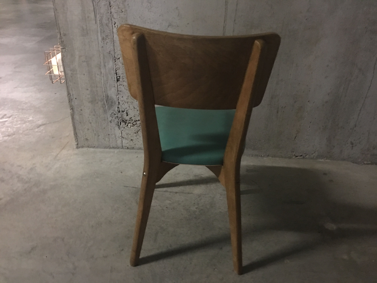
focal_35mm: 29
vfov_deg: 48.2
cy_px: 142
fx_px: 316
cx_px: 188
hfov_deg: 61.7
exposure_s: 1/4
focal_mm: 4.15
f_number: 2.2
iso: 160
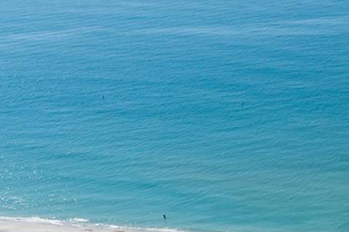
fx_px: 1008
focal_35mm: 104
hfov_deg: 18.1
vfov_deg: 13.1
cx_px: 477
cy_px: 173
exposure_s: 1/3200
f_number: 2.8
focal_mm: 14.45
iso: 200
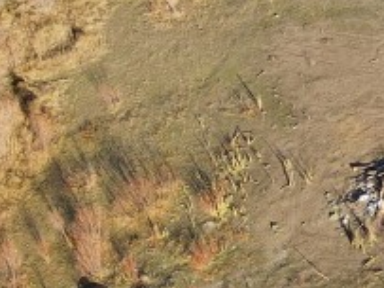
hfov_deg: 12.5
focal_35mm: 121
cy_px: -93
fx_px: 1341
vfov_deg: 11.9
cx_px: 936
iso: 110
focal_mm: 4.5
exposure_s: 1/15
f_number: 2.8
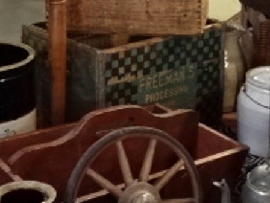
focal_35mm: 81
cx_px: 126
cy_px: 9
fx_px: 632
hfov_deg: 24.1
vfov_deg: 17.8
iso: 800
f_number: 3.5
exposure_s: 1/30
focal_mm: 4.1
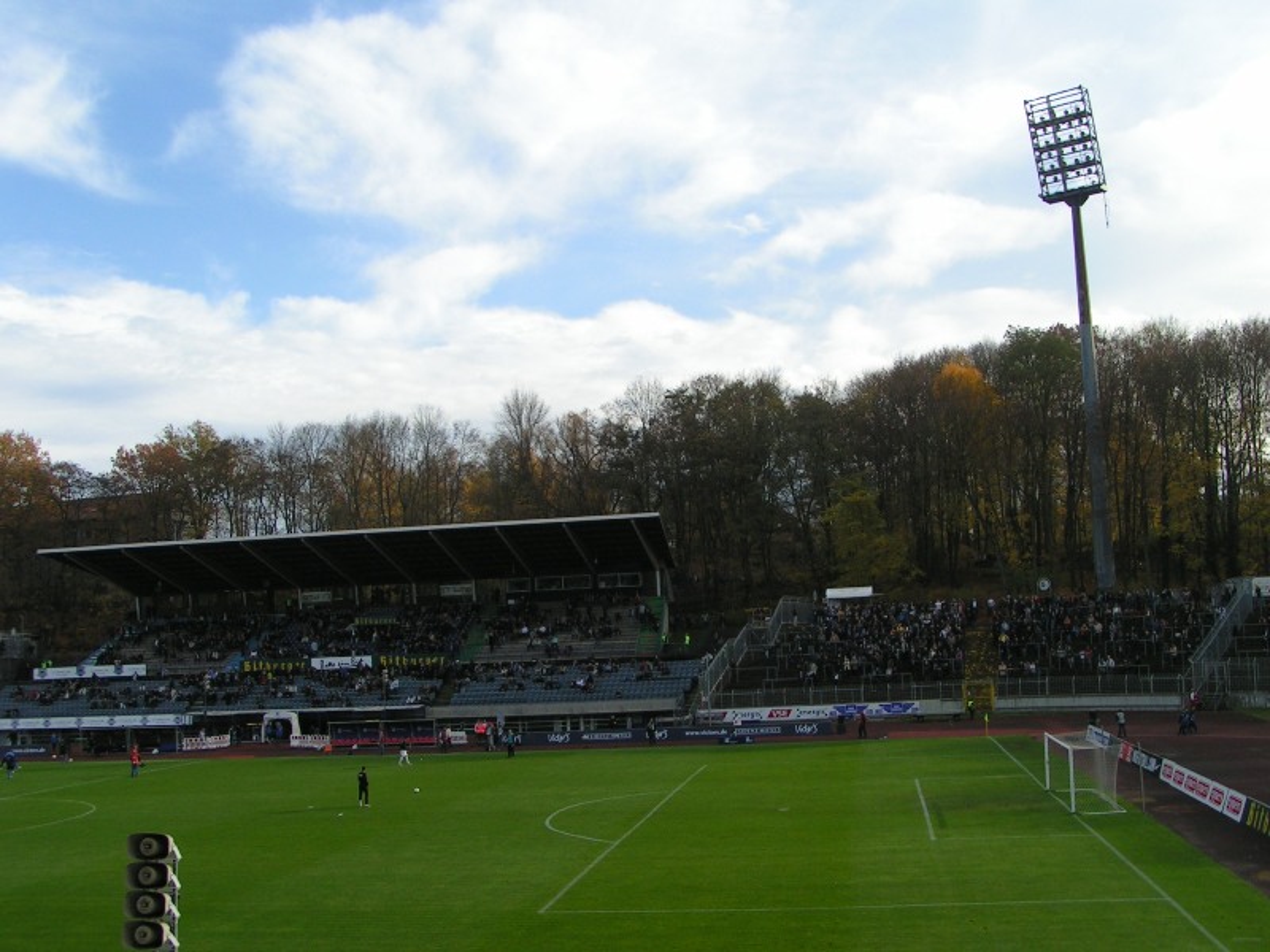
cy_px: 476
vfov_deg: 37.7
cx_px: 635
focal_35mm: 38
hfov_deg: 49.0
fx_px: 1394
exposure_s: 1/250
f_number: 5.6
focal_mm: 5.8
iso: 50
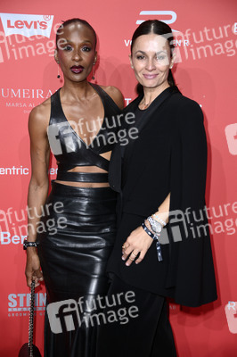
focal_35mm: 72
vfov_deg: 28.1
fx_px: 712
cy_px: 178
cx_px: 118
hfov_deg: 18.9
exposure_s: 1/250
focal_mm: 72
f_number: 5
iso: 800
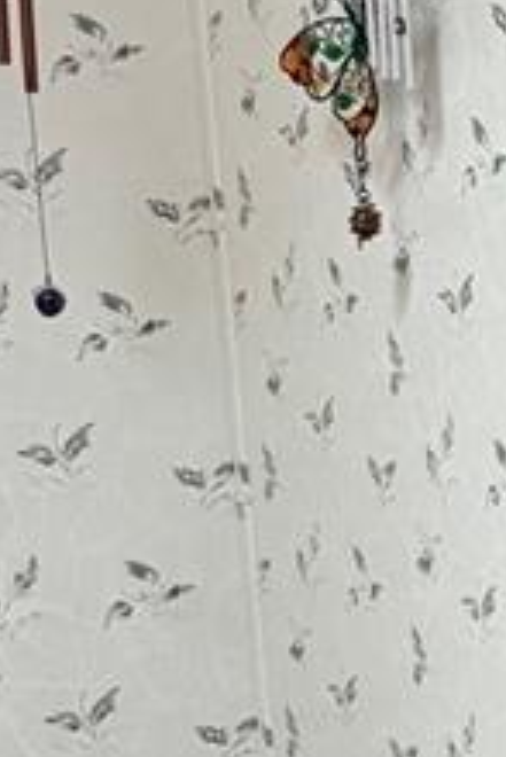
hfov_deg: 9.1
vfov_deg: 14.9
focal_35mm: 136
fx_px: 2863
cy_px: 726
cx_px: 1232
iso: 200
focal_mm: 6.76
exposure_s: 1/89
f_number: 1.78
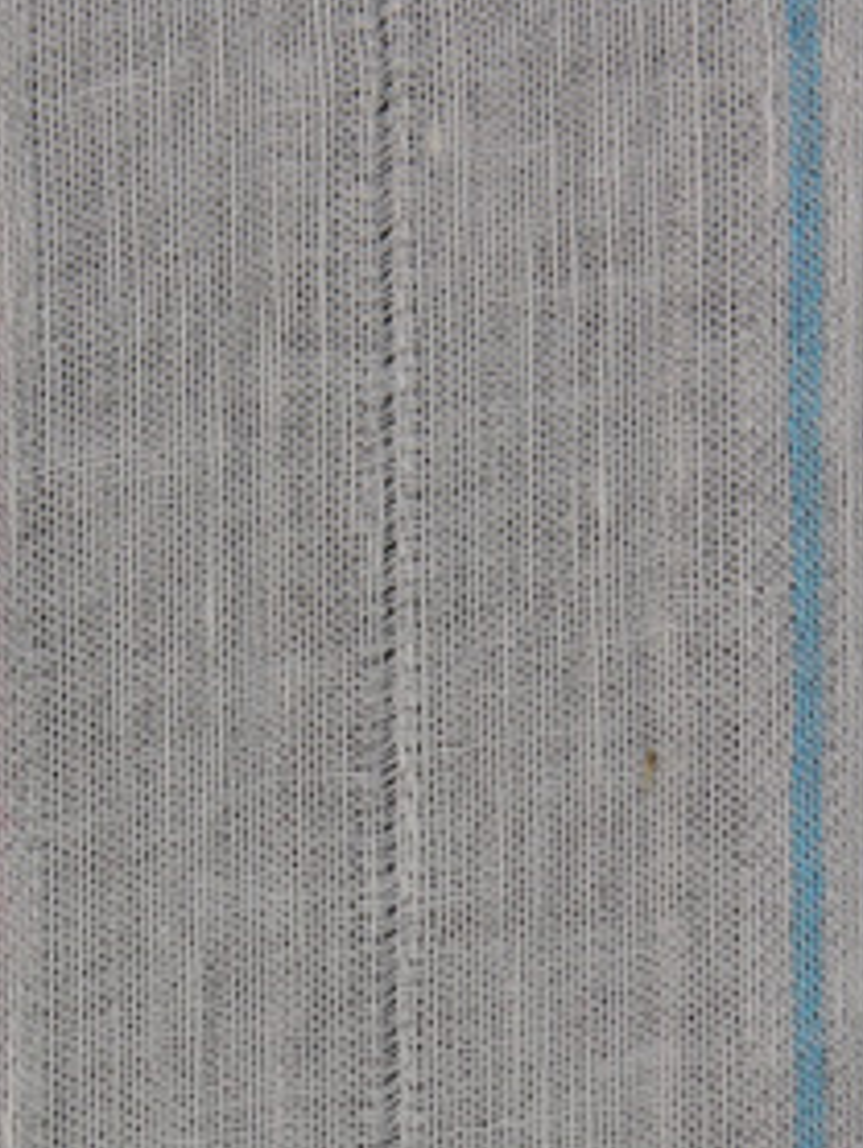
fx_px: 13741
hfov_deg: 3.6
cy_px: 884
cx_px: -120
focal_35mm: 414
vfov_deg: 4.8
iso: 50
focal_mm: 49
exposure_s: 1/30
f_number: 4.1
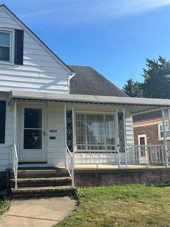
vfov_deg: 52.6
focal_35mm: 35
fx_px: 229
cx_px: 42
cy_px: 114
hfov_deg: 39.6
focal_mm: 5.7
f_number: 1.5
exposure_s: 1/2632
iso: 50
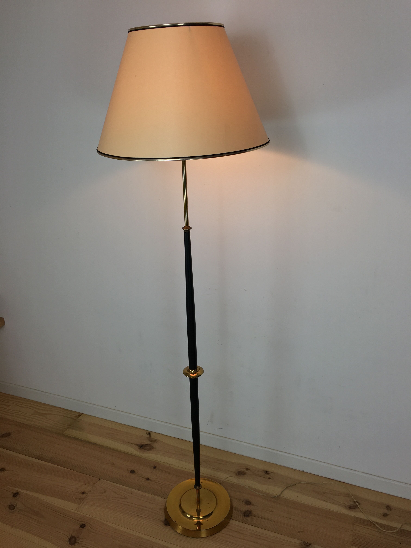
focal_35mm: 29
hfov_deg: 48.2
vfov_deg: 61.7
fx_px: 459
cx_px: 206
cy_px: 274
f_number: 2.2
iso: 32
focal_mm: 4.15
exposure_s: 1/50
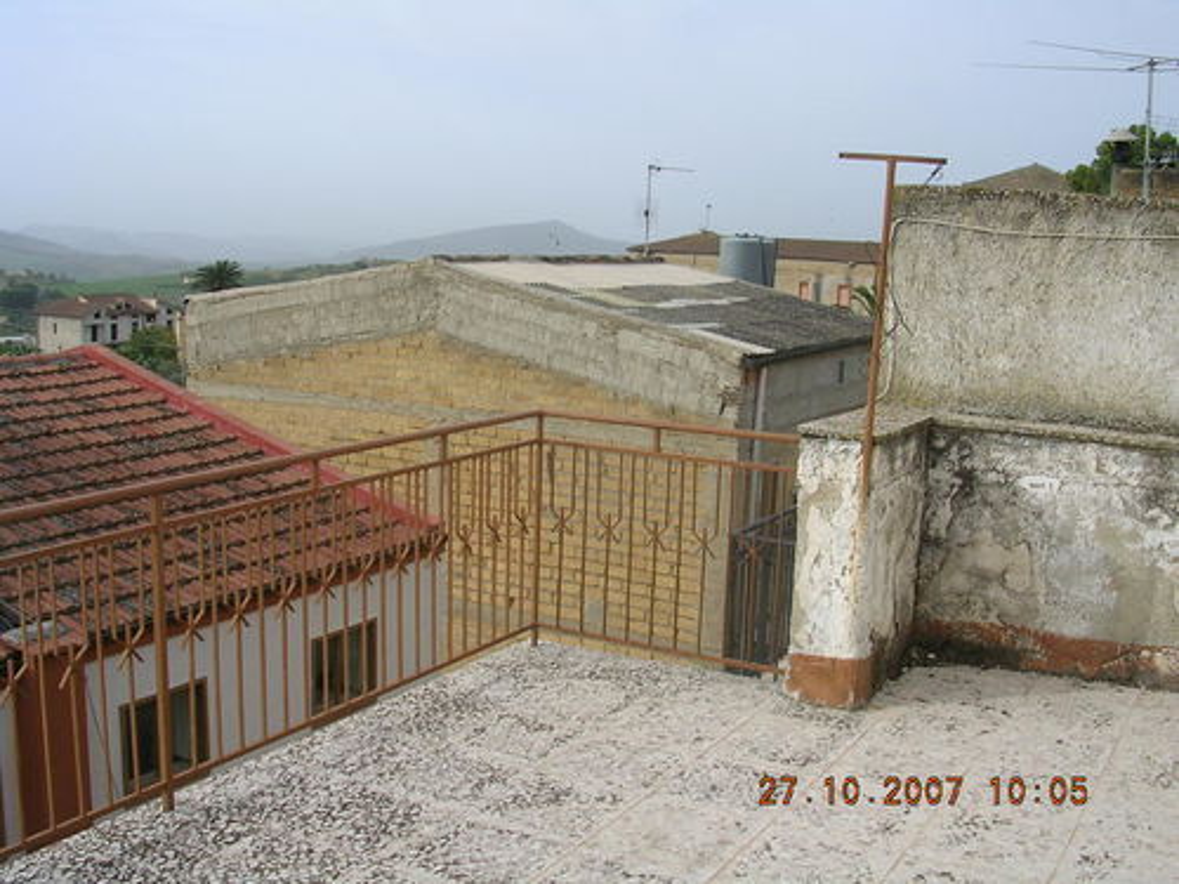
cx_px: 590
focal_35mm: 38
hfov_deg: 49.0
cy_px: 442
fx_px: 1294
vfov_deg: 37.7
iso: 50
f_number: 5.6
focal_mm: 5.8
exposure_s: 1/237
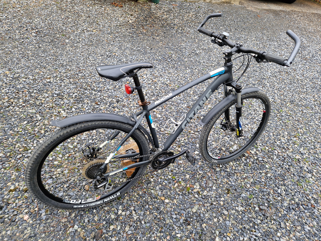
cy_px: 120
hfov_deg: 73.9
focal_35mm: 23
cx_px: 160
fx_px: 213
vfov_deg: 58.9
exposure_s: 1/180
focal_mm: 5.4
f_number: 1.8
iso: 50
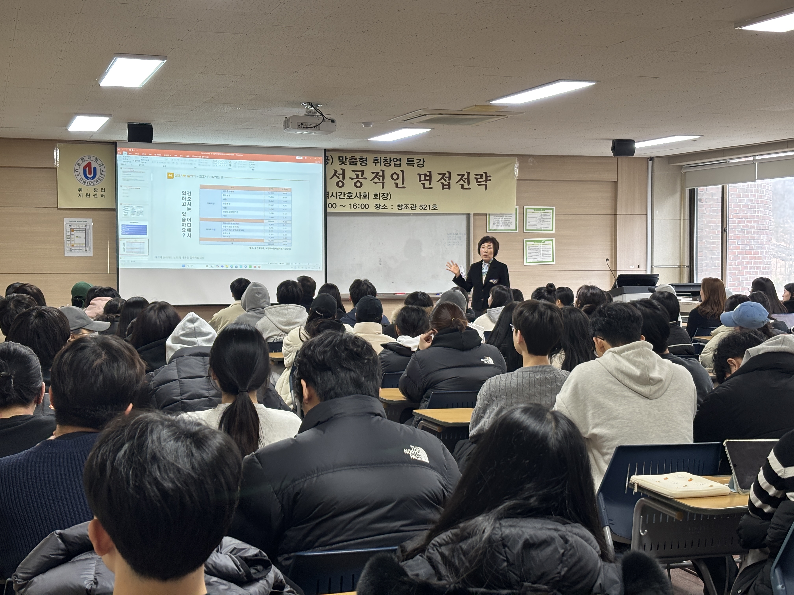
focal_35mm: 52
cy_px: 298
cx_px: 397
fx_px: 1193
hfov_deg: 36.8
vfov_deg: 28.0
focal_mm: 5.96
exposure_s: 1/60
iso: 125
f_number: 1.6
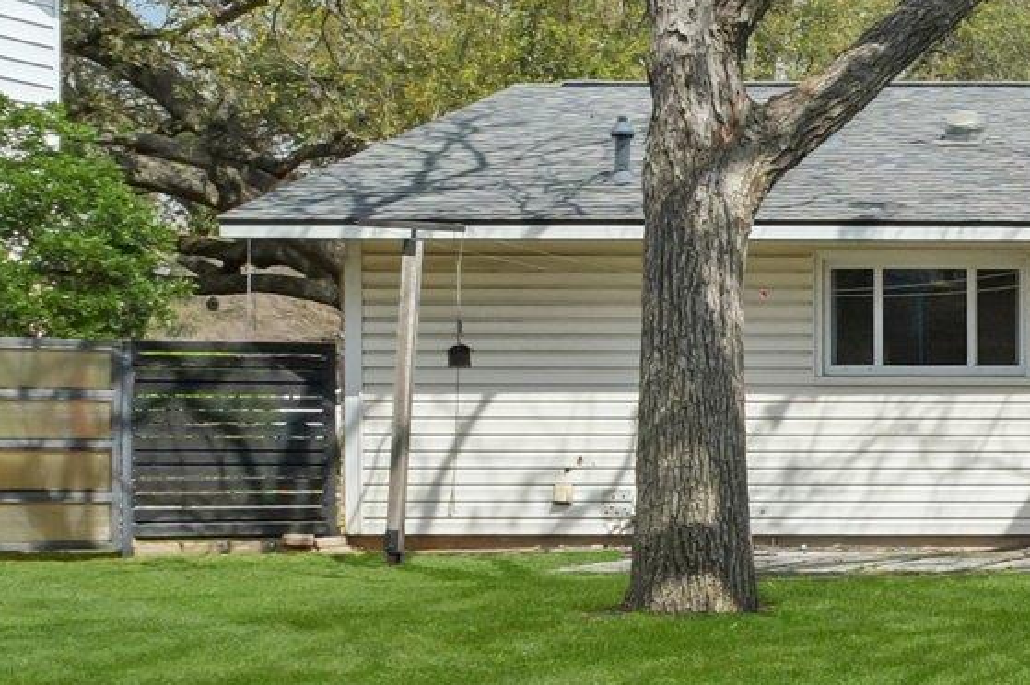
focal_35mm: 88
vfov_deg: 15.5
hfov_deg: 18.4
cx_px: 1820
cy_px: 358
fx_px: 2516
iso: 400
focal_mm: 16
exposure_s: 1/800
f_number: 8
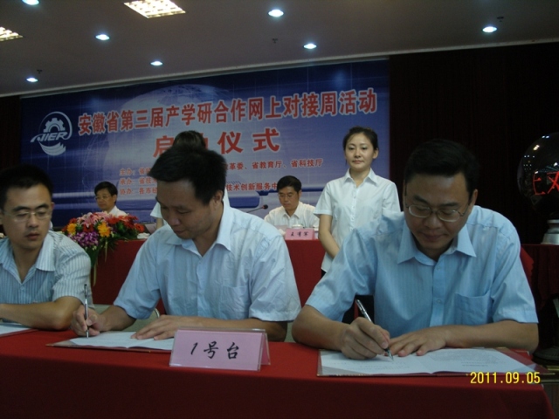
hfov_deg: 49.0
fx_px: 614
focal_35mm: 38
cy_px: 210
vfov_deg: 37.7
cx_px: 280
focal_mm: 7.8
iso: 100
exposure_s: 1/40
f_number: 2.8
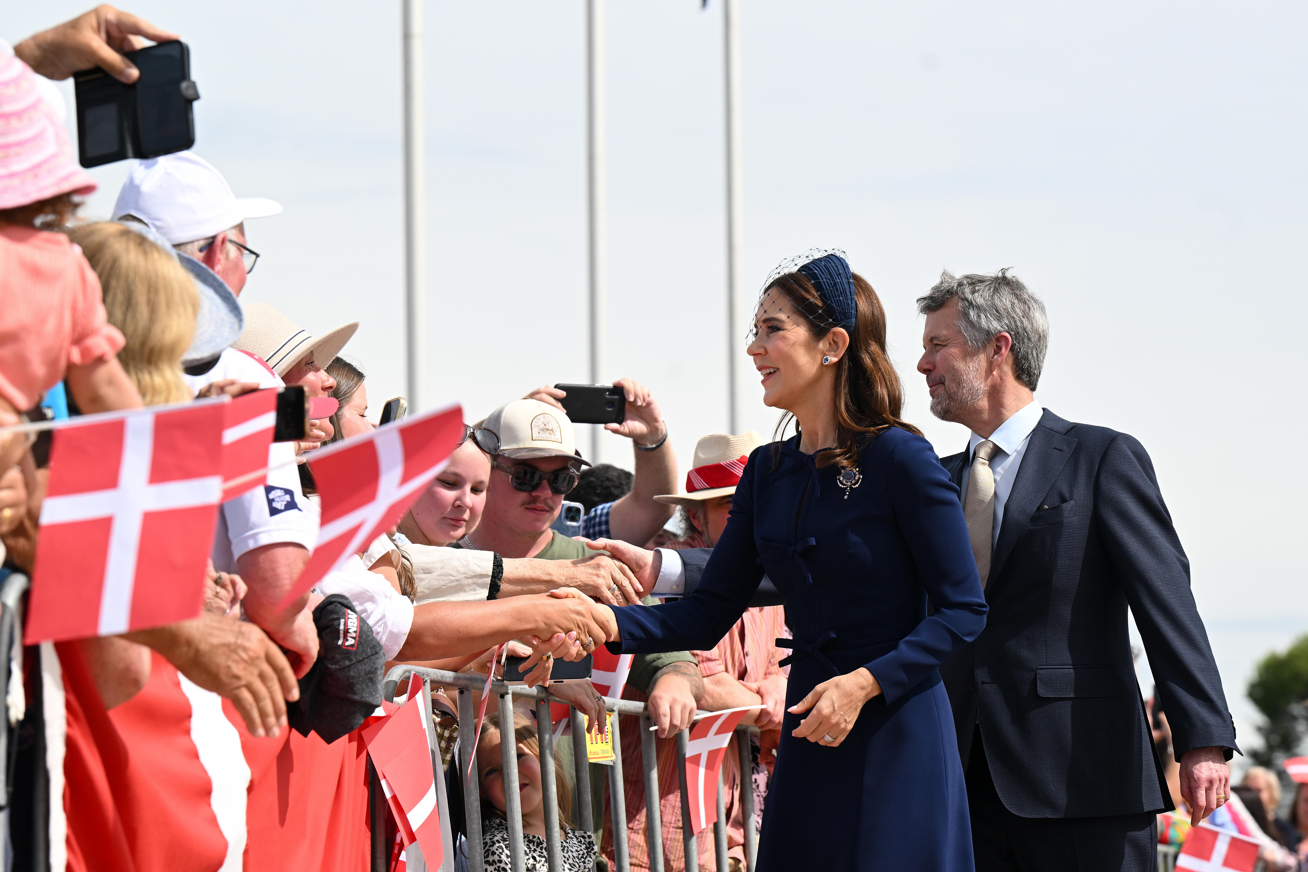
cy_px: 436
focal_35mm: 135
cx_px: 654
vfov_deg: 10.2
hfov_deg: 15.2
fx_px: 4904
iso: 400
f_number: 6.3
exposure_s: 1/1600
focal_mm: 135
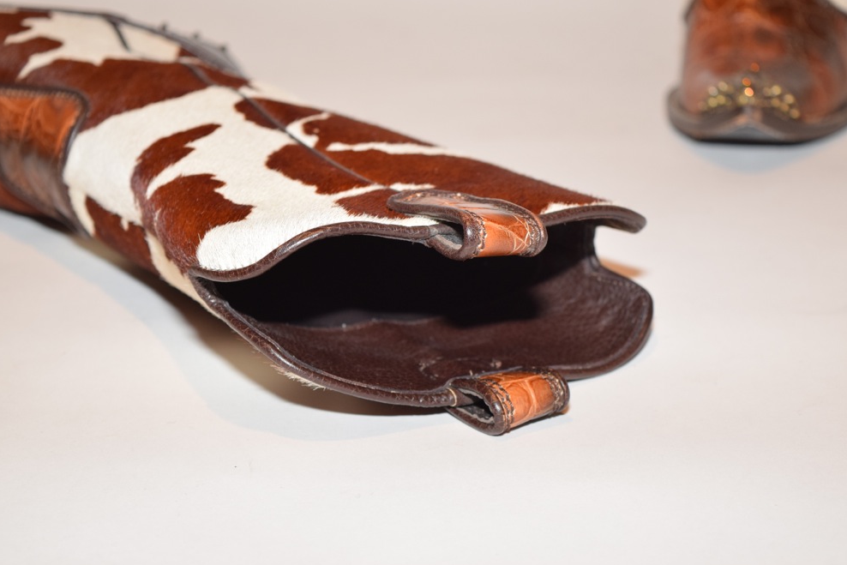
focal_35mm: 84
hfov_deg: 24.3
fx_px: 1965
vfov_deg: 16.4
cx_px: 425
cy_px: 284
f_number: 5.6
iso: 640
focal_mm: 55
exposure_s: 1/60
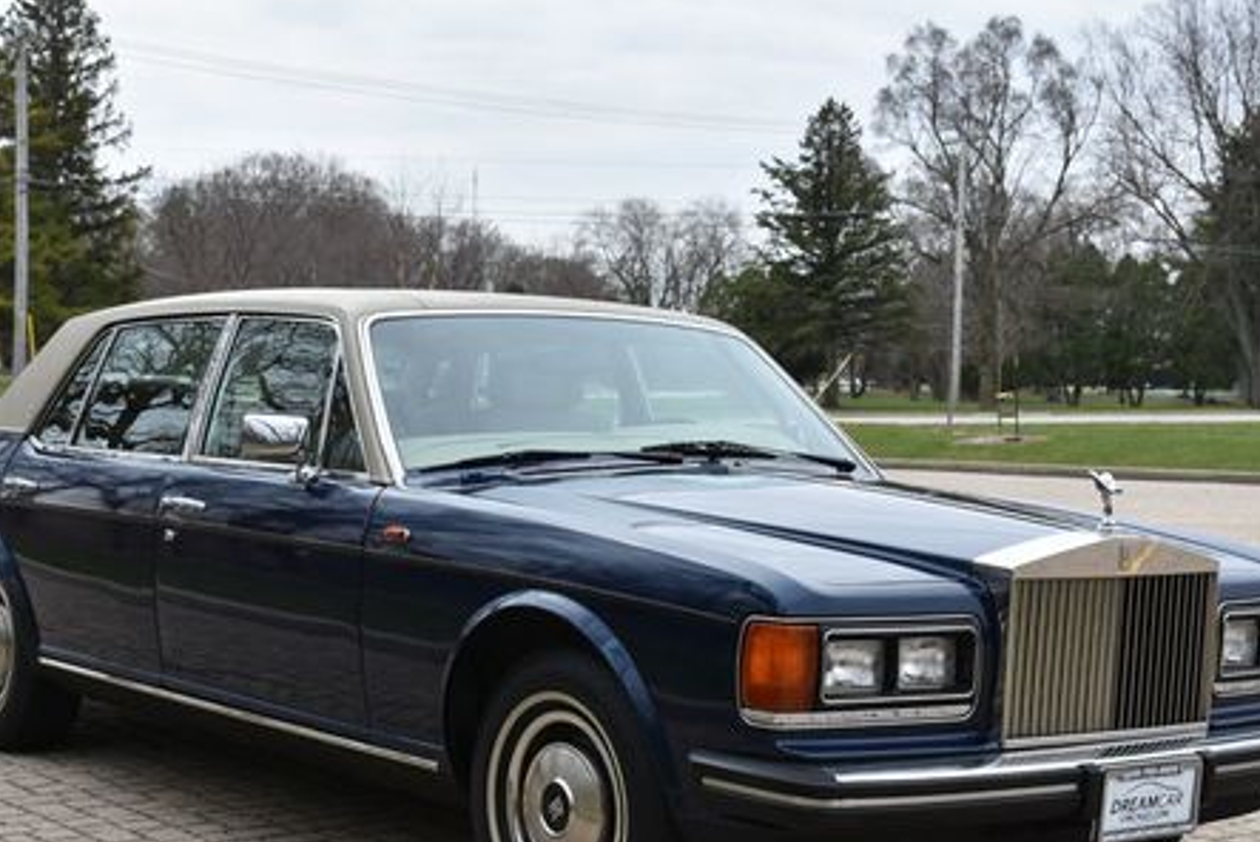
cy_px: 552
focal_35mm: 65
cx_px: 637
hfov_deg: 30.9
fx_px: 2276
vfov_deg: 20.9
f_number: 8
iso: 280
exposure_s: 1/500
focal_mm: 30
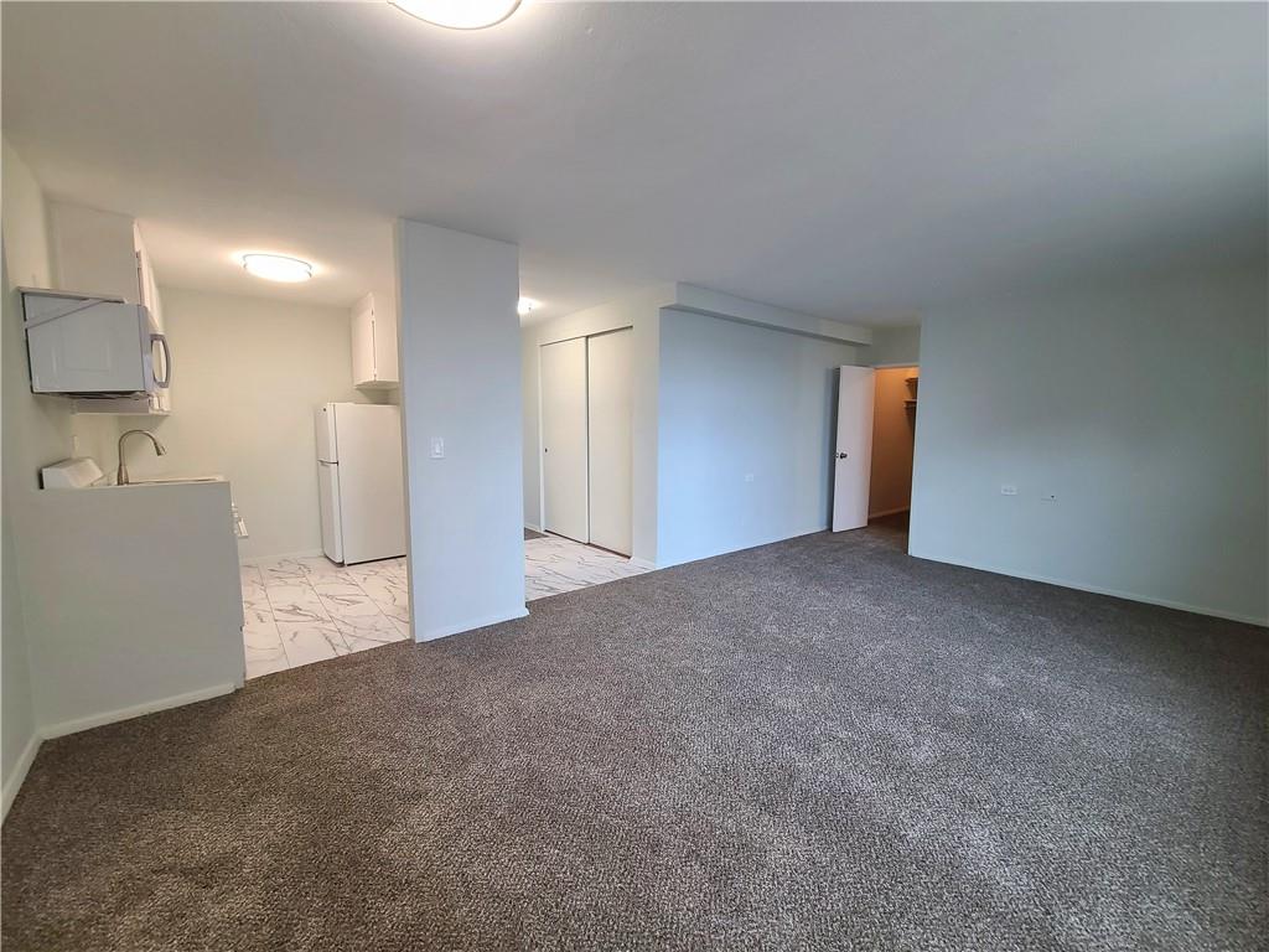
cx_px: 634
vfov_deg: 89.9
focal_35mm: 13
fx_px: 477
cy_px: 476
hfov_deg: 106.2
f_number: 2.2
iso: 200
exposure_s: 1/60.2
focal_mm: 2.2
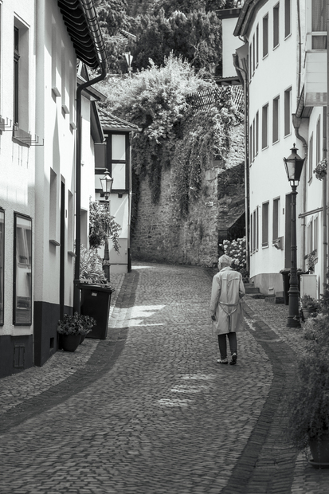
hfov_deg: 11.7
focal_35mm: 117
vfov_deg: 17.5
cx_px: 179
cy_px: 255
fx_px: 1605
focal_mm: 105
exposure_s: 1/1250
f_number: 4.5
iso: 320
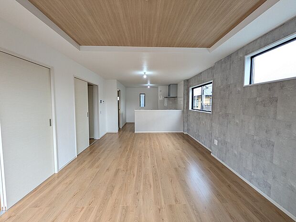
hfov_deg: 102.1
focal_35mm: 14
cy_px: 111
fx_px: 120
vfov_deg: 85.7
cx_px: 148
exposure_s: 1/100
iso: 59
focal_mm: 1.83
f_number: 2.2
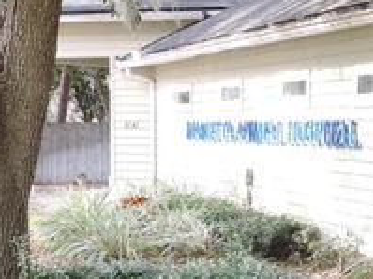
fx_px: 1109
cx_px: 414
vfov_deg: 14.3
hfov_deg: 18.3
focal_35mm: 103
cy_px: 161
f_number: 3.7
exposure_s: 1/60
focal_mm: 7.1
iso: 100
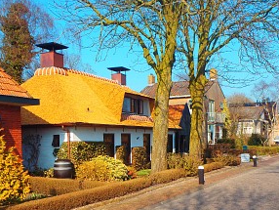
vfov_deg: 32.5
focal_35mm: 44
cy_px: 150
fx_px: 355
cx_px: 168
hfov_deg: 42.7
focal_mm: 5
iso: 80
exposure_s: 1/400
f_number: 4.5
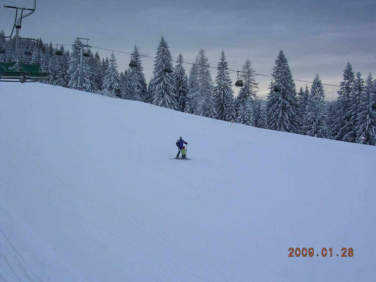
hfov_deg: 49.0
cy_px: 141
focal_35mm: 38
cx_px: 188
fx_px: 413
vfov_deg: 37.7
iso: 100
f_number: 5.6
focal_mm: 5.8
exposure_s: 1/148
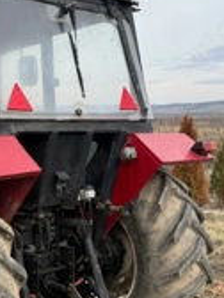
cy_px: 188
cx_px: -7
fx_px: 492
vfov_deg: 33.6
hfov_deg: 24.3
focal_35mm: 57
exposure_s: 1/1653
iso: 100
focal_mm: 6.76
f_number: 1.78
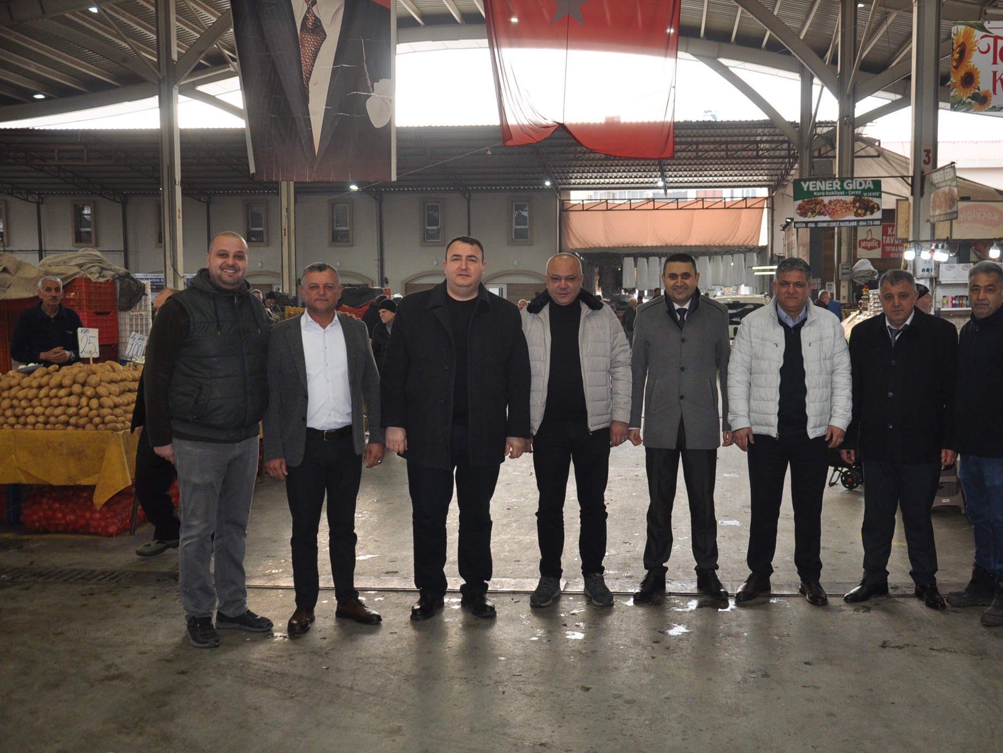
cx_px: 584
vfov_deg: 38.7
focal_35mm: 37
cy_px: 386
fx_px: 1072
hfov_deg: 49.9
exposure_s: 1/160
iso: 400
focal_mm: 22
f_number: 3.8
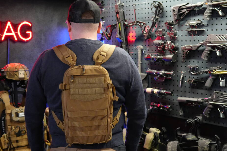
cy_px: 80
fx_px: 315
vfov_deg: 27.0
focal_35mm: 50
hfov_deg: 39.6
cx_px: 118
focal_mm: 30
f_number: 3.2
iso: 6400
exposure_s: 1/160
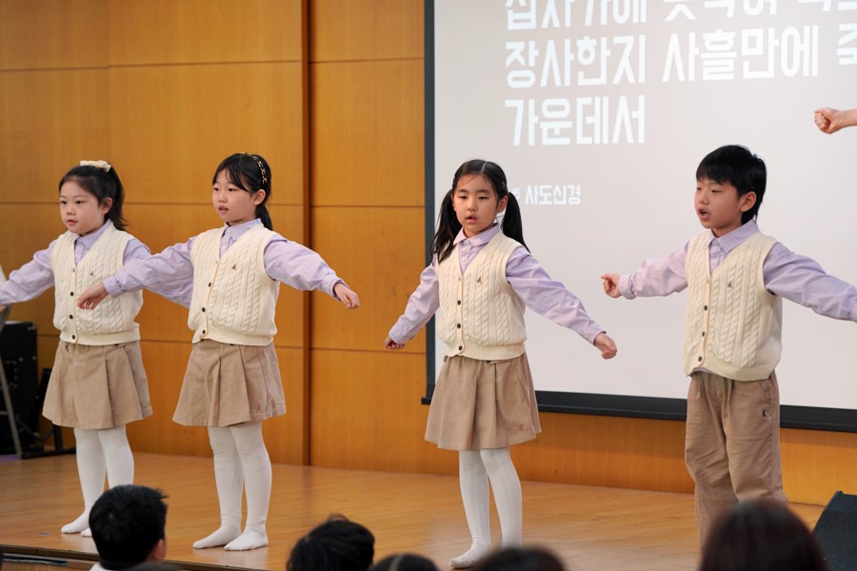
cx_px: 428
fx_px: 3047
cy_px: 286
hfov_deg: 16.0
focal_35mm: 128
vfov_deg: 10.7
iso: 640
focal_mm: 128
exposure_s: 1/160
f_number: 4
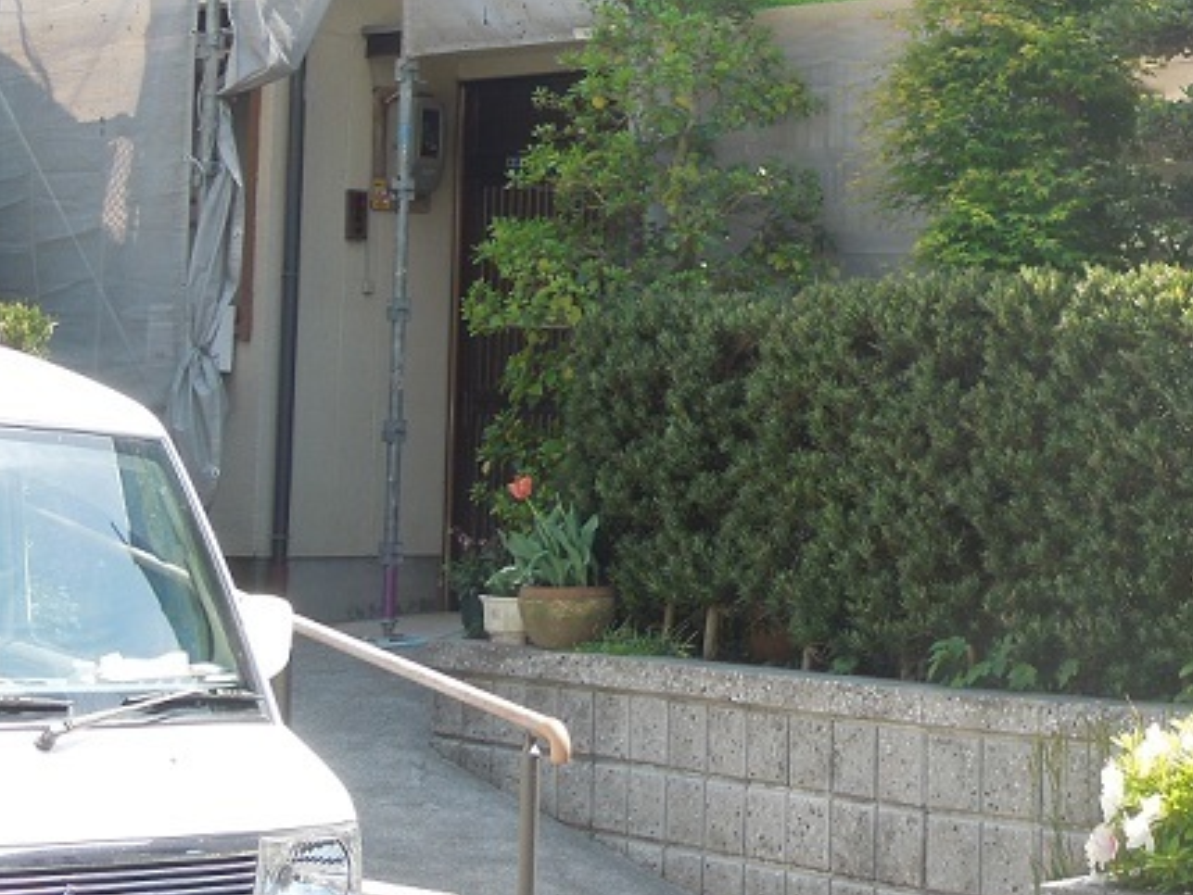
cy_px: 22
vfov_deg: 16.5
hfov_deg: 21.5
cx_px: 1161
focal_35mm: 88
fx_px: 3034
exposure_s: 1/160
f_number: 3.8
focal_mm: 7
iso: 100
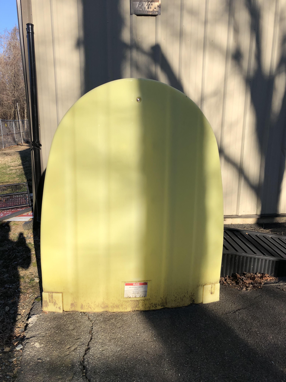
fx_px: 308
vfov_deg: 63.4
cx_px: 143
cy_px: 191
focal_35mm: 28
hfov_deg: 49.7
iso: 20
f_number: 1.8
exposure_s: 1/1675
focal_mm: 4
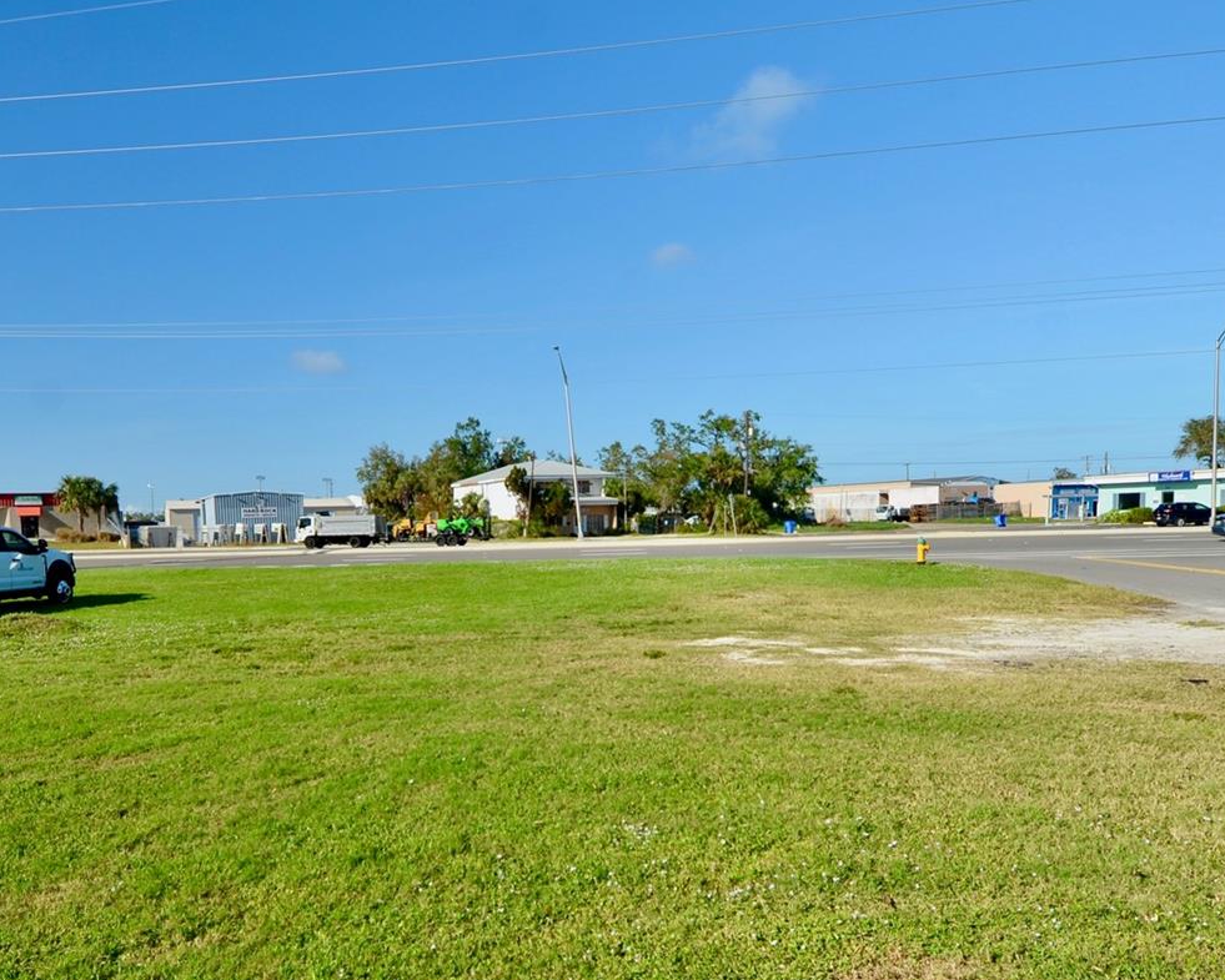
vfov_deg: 27.5
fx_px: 1994
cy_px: 601
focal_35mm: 55
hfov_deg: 34.0
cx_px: 497
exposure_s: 1/250
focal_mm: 24
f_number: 8
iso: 125
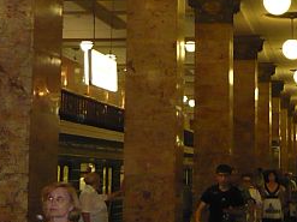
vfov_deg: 13.5
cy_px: -24
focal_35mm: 107
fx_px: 918
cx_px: 212
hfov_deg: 18.3
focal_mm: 5.5
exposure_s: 1/30
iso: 500
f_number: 2.8
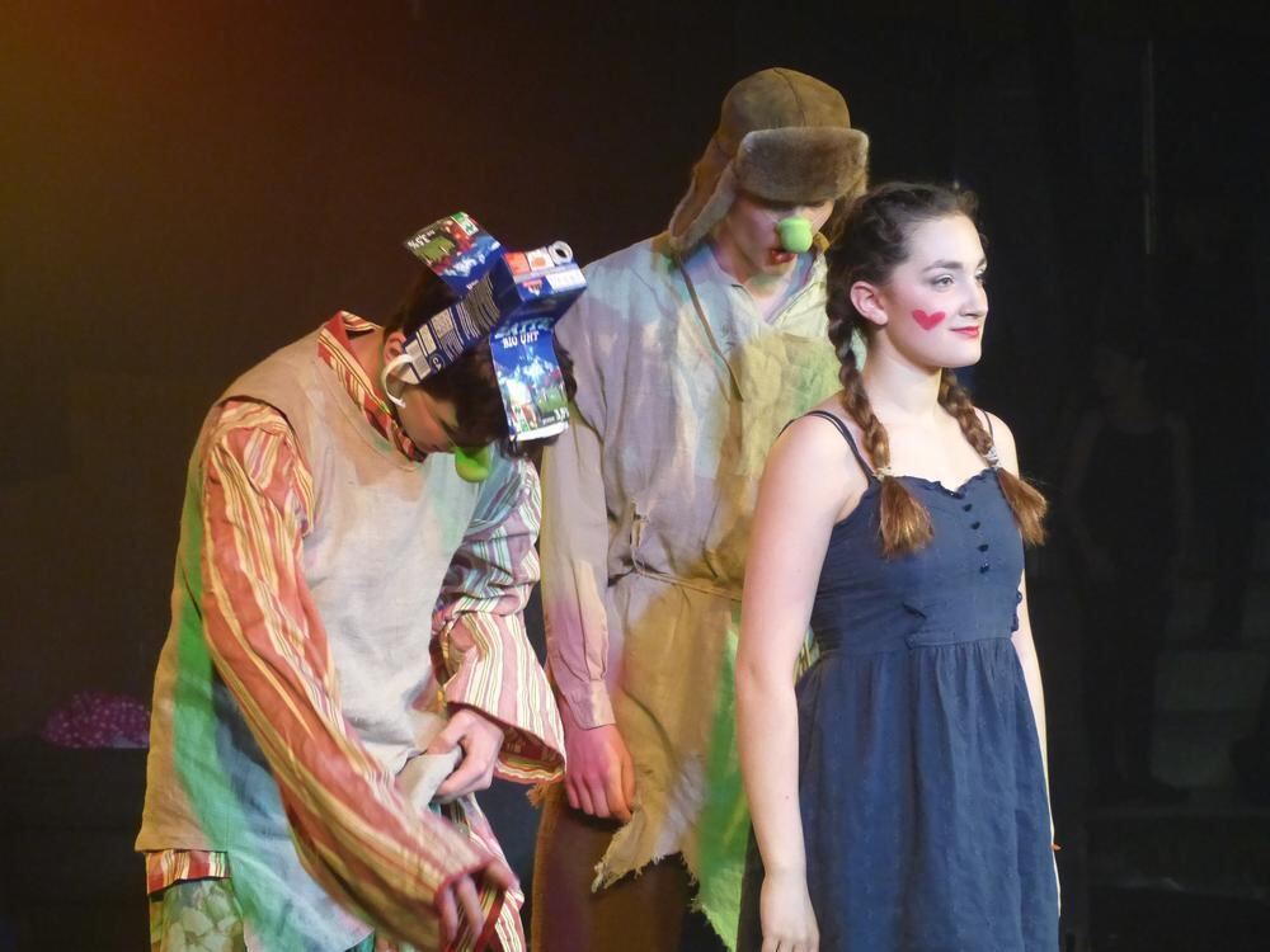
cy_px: 476
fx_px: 4549
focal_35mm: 124
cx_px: 635
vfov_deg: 12.0
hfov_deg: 15.9
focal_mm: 22.2
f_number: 2.8
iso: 800
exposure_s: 1/320
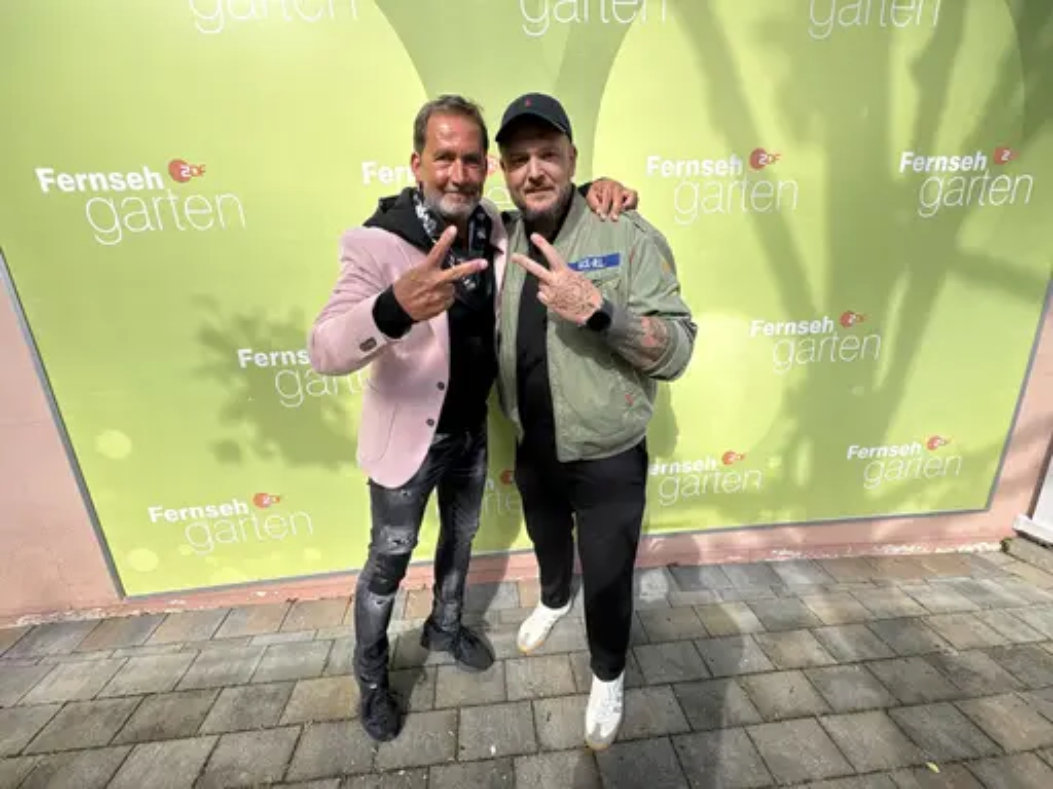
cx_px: 526
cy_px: 394
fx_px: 426
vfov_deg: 85.7
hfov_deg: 102.1
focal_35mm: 14
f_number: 2.2
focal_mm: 2.22
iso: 40
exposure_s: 1/849
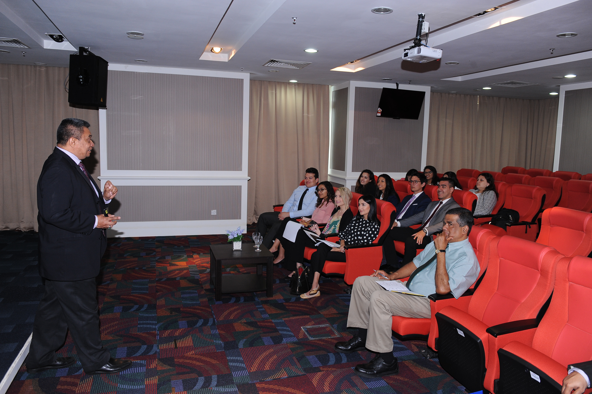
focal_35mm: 27
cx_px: 296
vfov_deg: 47.9
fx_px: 444
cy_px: 197
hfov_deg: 67.4
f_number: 4.5
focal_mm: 27
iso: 800
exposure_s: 1/80
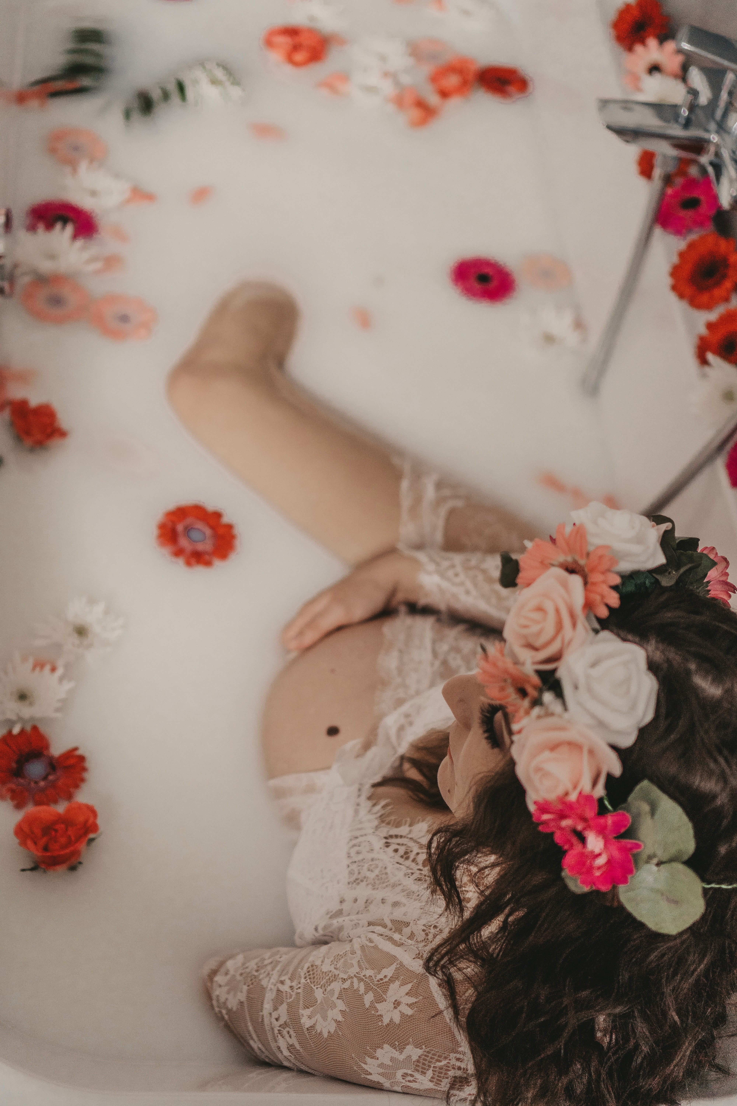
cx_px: 368
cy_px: 553
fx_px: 1612
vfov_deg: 37.9
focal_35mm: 52
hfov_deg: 25.8
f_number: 1.8
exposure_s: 1/200
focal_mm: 35
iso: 500
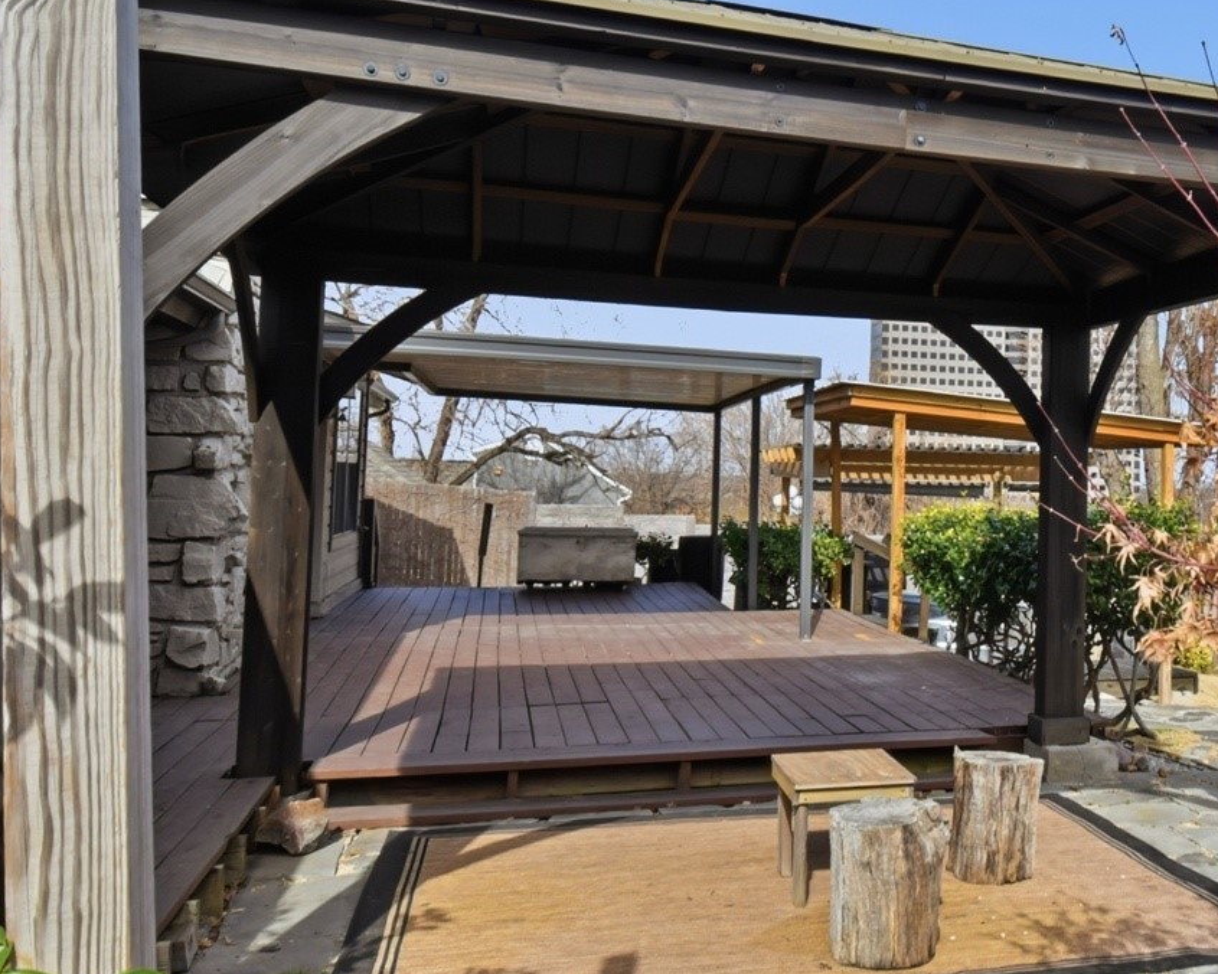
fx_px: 1154
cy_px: 457
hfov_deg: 51.1
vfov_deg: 45.8
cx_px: 1025
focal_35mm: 32
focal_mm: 10
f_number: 13
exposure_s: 1/1600
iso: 250
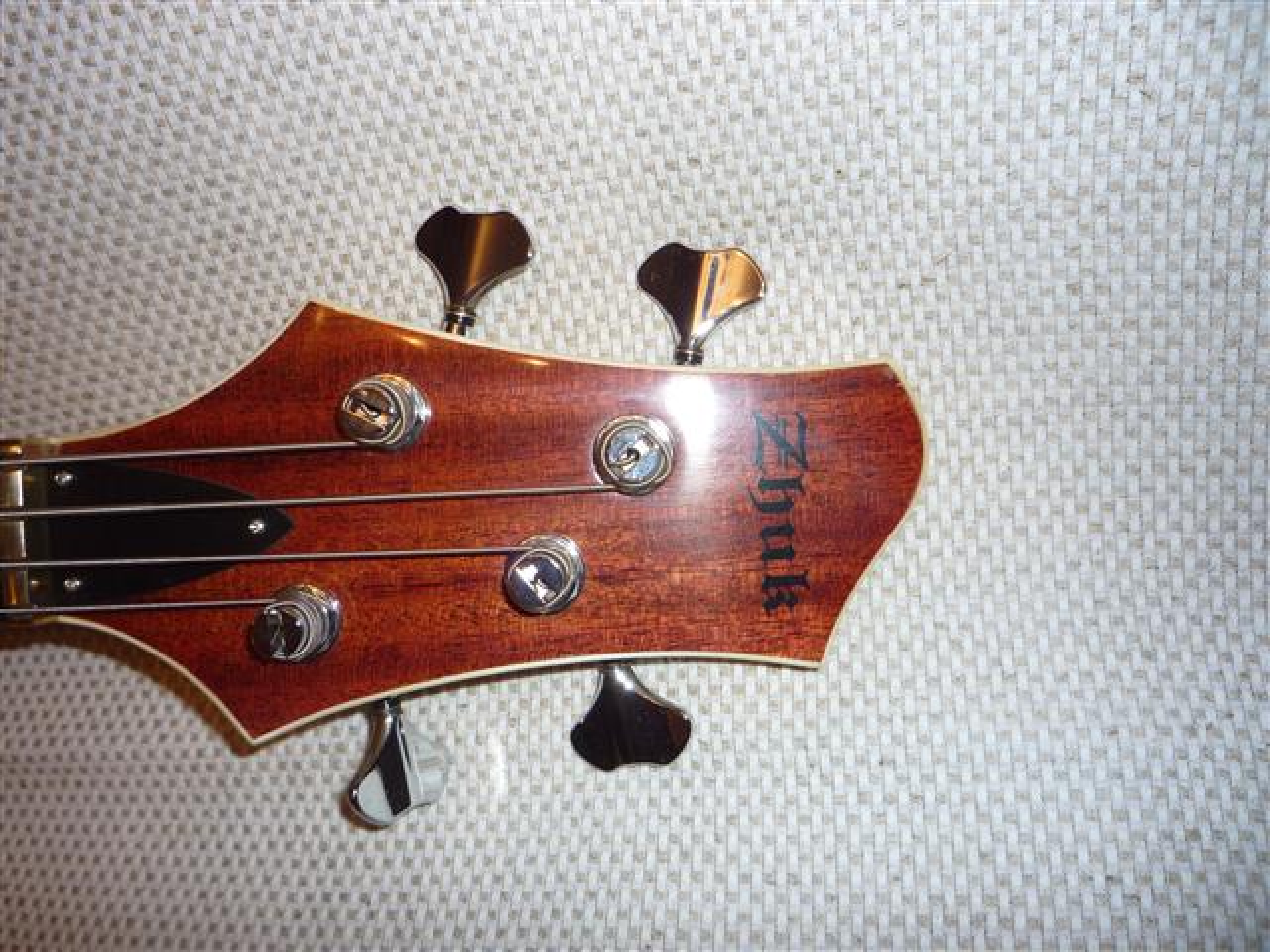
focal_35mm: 30
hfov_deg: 60.0
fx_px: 1101
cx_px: 635
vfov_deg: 46.8
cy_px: 476
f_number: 4
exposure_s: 1/30
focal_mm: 5.2
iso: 100
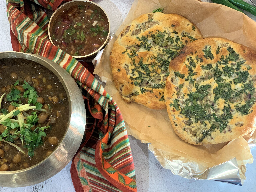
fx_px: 385
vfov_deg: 28.0
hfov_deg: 36.8
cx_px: 128
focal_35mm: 52
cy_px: 96
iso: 320
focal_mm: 6
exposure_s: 1/50
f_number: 2.4
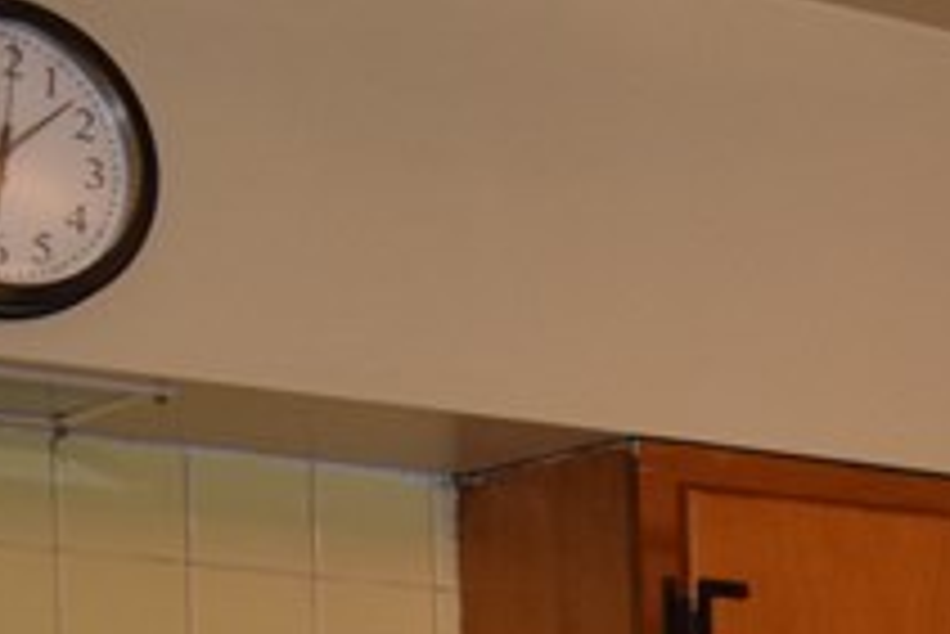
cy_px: 1551
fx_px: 3670
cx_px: 2053
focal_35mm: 139
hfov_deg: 12.5
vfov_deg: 8.9
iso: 800
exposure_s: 1/80
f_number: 4.5
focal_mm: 18
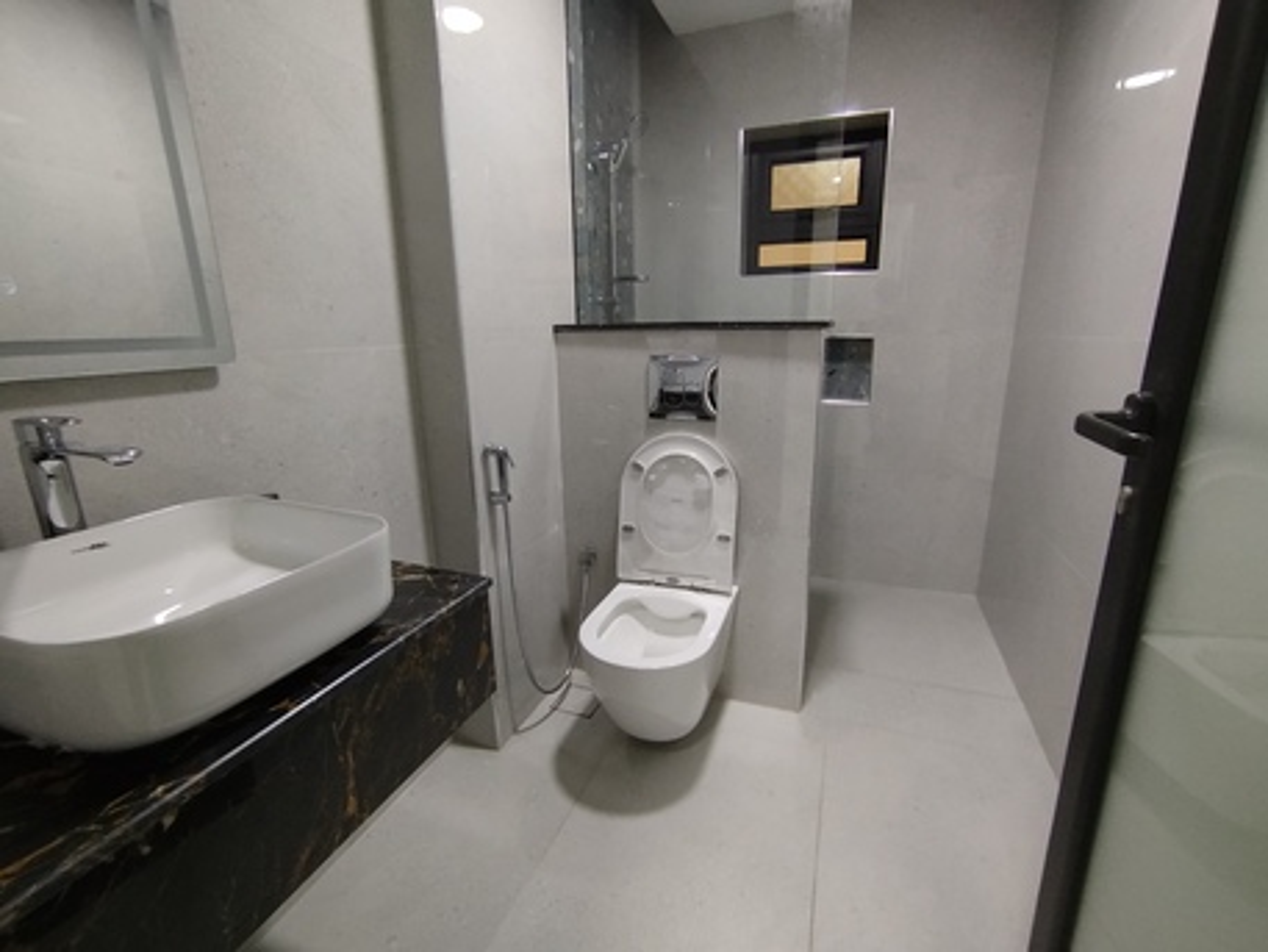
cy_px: 476
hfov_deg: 98.2
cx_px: 634
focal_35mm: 15
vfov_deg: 81.8
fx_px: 550
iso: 200
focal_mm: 1.65
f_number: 2.2
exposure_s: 1/33
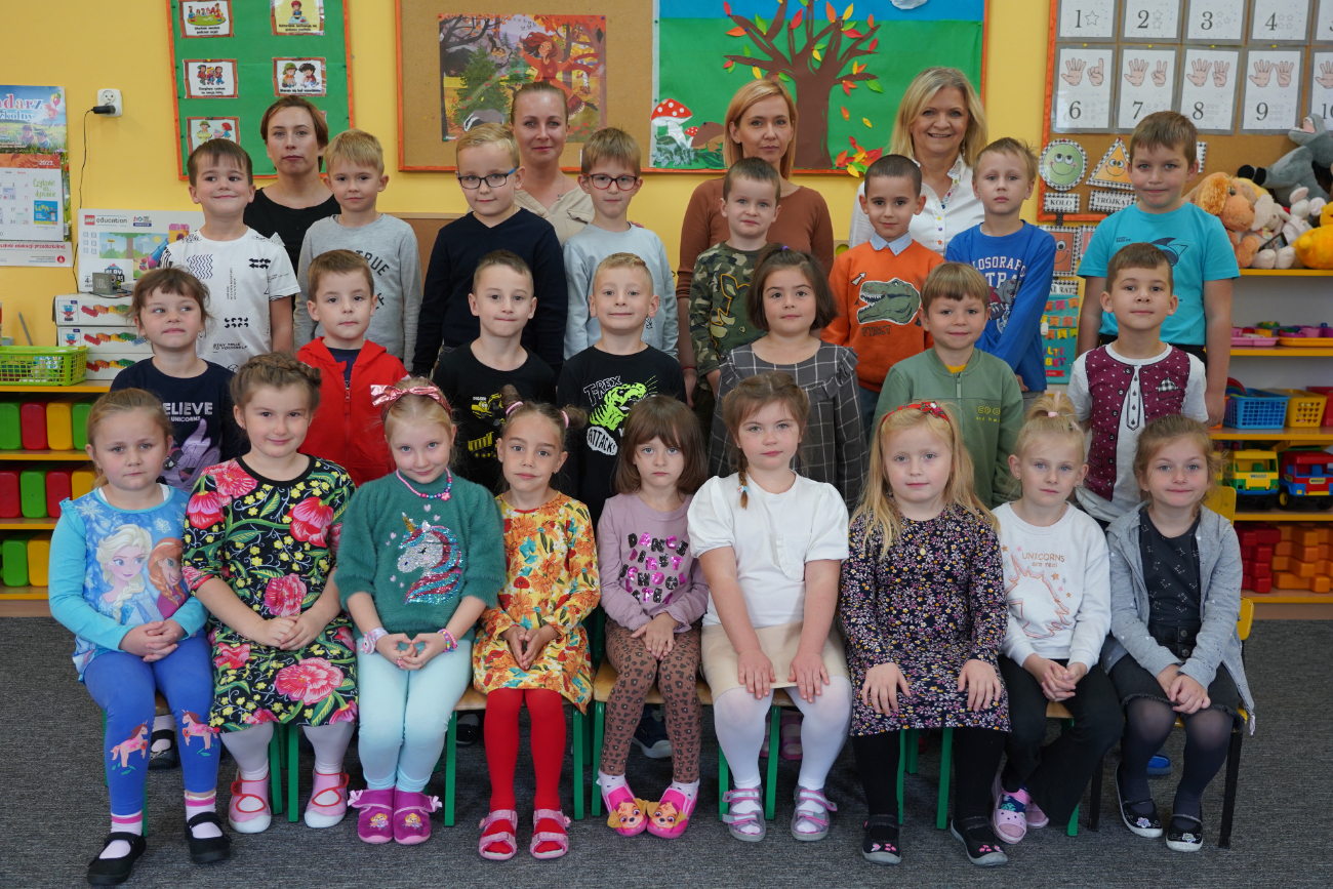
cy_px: 444
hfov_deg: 51.9
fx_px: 1370
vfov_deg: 35.9
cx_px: 666
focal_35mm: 37
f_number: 4
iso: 1000
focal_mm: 37
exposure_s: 1/160
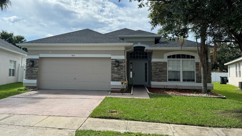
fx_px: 199
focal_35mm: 31
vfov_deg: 37.6
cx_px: 105
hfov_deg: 62.4
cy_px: 54
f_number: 1.78
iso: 80
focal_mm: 6.76
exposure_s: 1/2105
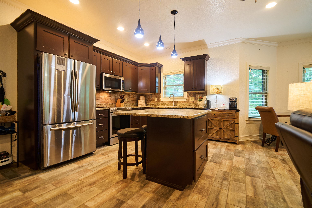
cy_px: 104
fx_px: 139
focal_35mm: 16
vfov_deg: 73.7
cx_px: 156
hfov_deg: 96.7
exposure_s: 1/25
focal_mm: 16
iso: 3200
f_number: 4
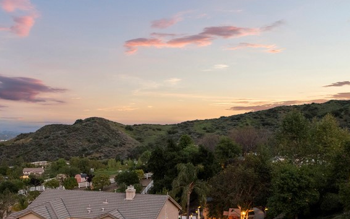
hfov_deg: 42.7
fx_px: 439
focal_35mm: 46
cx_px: 108
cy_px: 233
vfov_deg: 26.1
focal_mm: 12.29
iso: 800
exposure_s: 1/20
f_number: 2.8
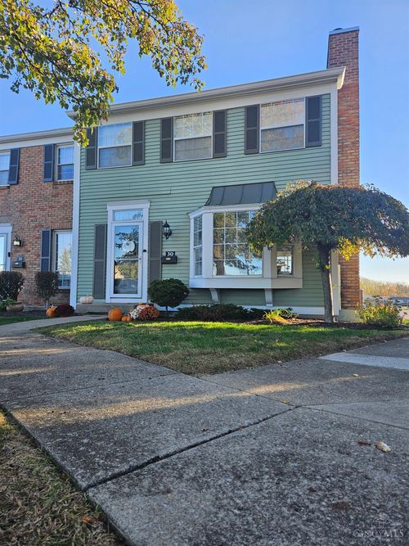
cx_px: 204
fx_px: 362
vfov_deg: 73.9
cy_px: 273
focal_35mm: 23
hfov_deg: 58.9
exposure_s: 1/375
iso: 25
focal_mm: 5.4
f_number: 1.8
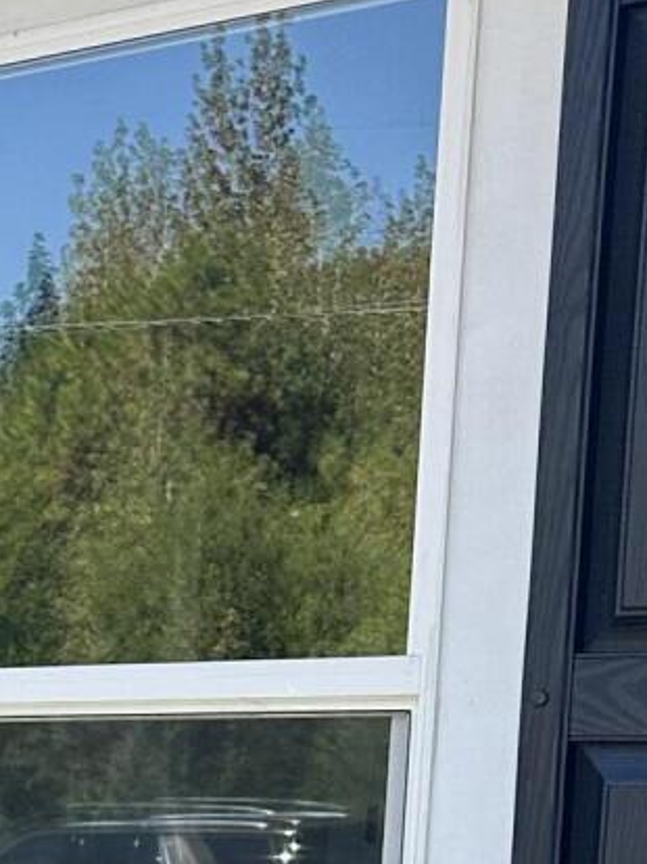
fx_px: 2894
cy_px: 1098
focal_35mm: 116
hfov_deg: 11.0
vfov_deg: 16.2
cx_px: -839
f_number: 1.78
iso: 80
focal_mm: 6.86
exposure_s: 1/634
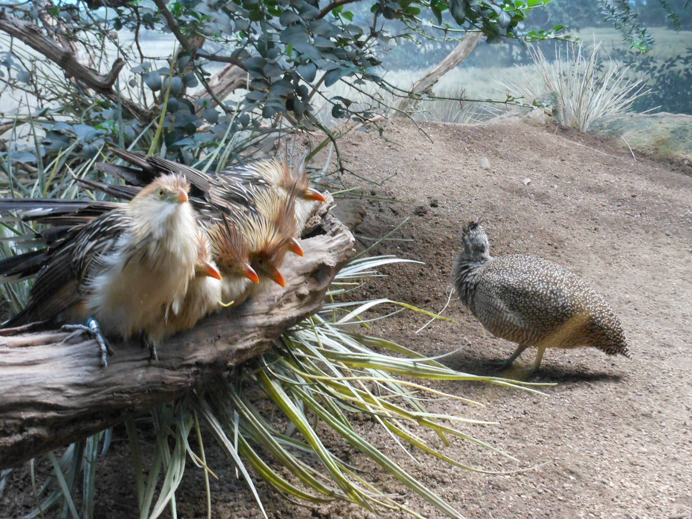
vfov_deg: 32.2
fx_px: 900
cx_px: 346
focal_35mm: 45
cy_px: 260
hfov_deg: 42.1
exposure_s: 1/25
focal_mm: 8.1
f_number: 4.6
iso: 400
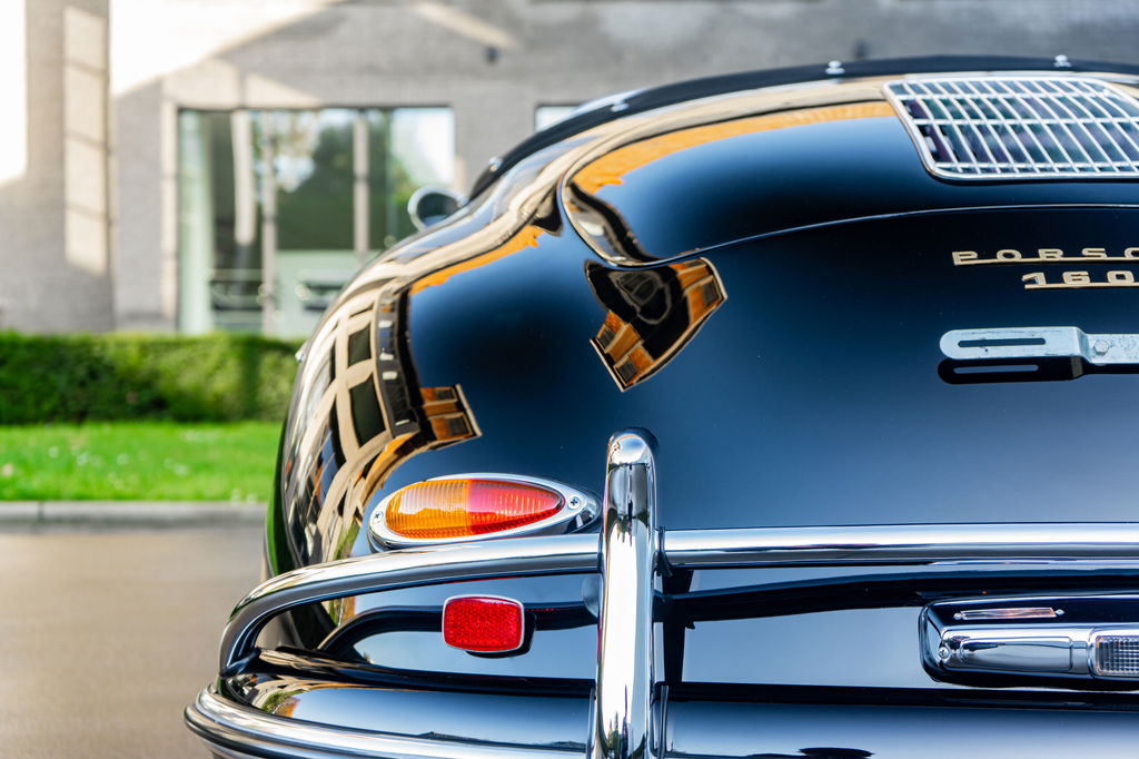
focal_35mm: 51
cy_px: 380
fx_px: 1613
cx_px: 570
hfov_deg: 38.9
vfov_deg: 26.5
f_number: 5
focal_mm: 51
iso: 64
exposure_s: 1/15
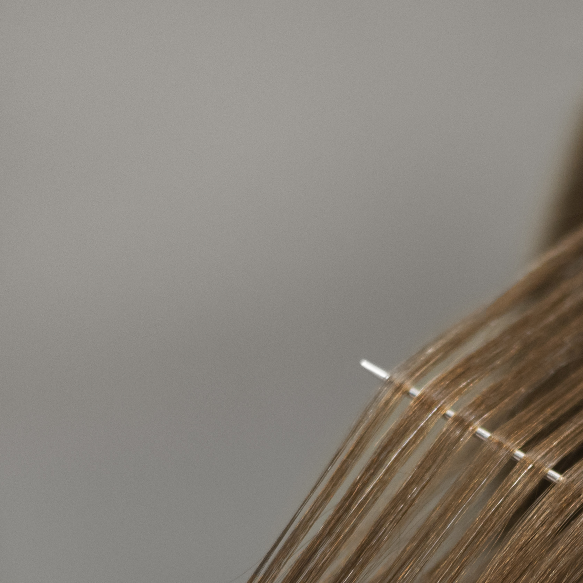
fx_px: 2915
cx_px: 468
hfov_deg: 11.4
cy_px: 647
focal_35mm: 153
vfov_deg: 11.3
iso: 640
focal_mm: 50
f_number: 2.2
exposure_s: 1/320
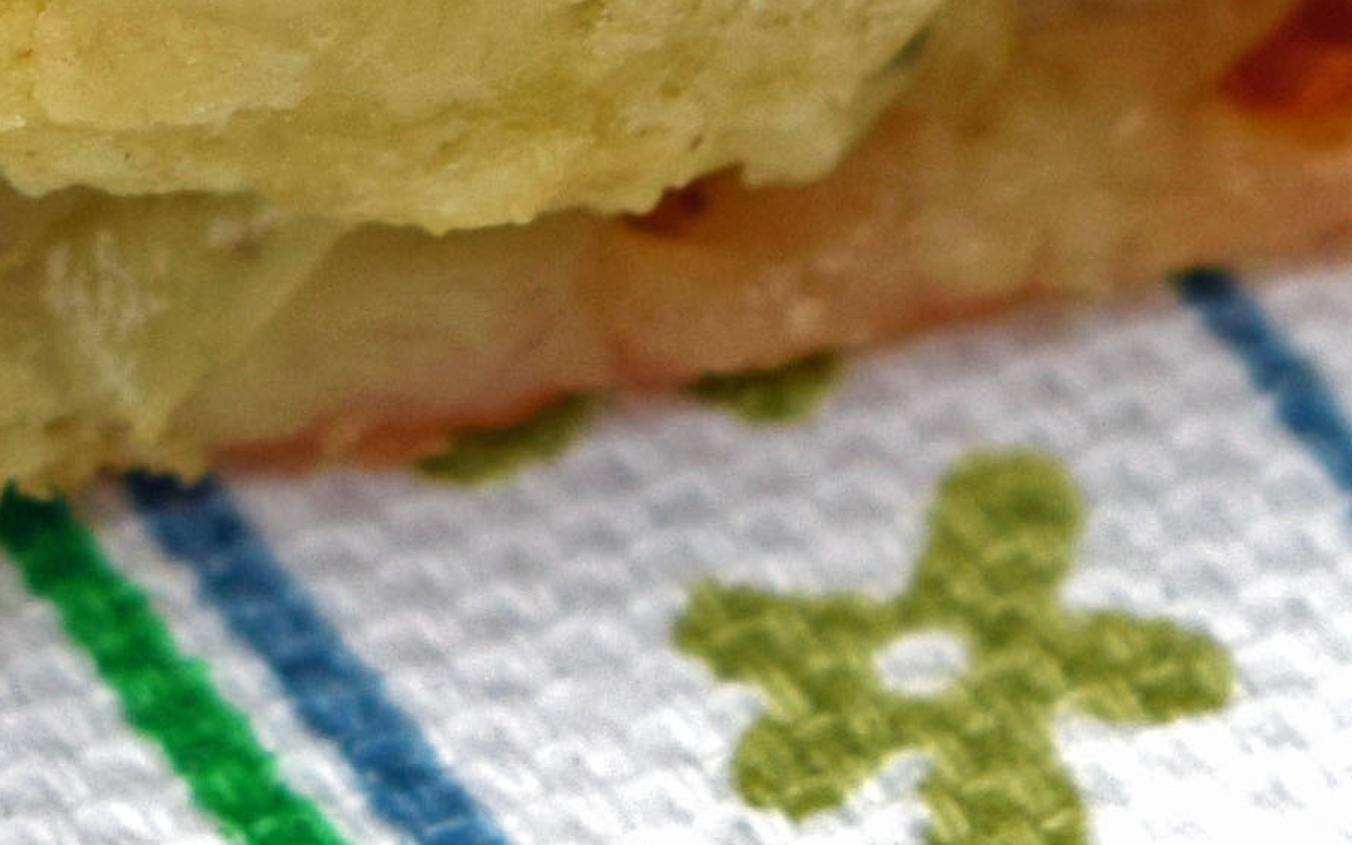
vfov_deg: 2.3
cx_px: -298
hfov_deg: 3.7
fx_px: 20687
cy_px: -1582
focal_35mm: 561
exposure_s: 1/320
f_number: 9
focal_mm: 55
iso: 200
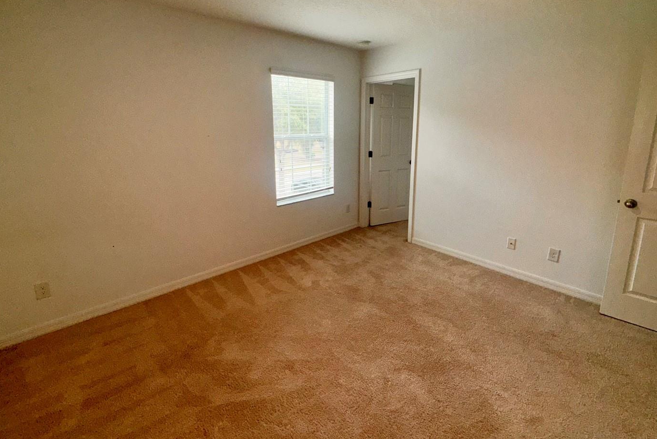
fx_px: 310
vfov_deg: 70.0
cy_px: 183
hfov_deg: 93.3
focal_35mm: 17
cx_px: 336
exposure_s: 1/122
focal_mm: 2.22
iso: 40
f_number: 2.2
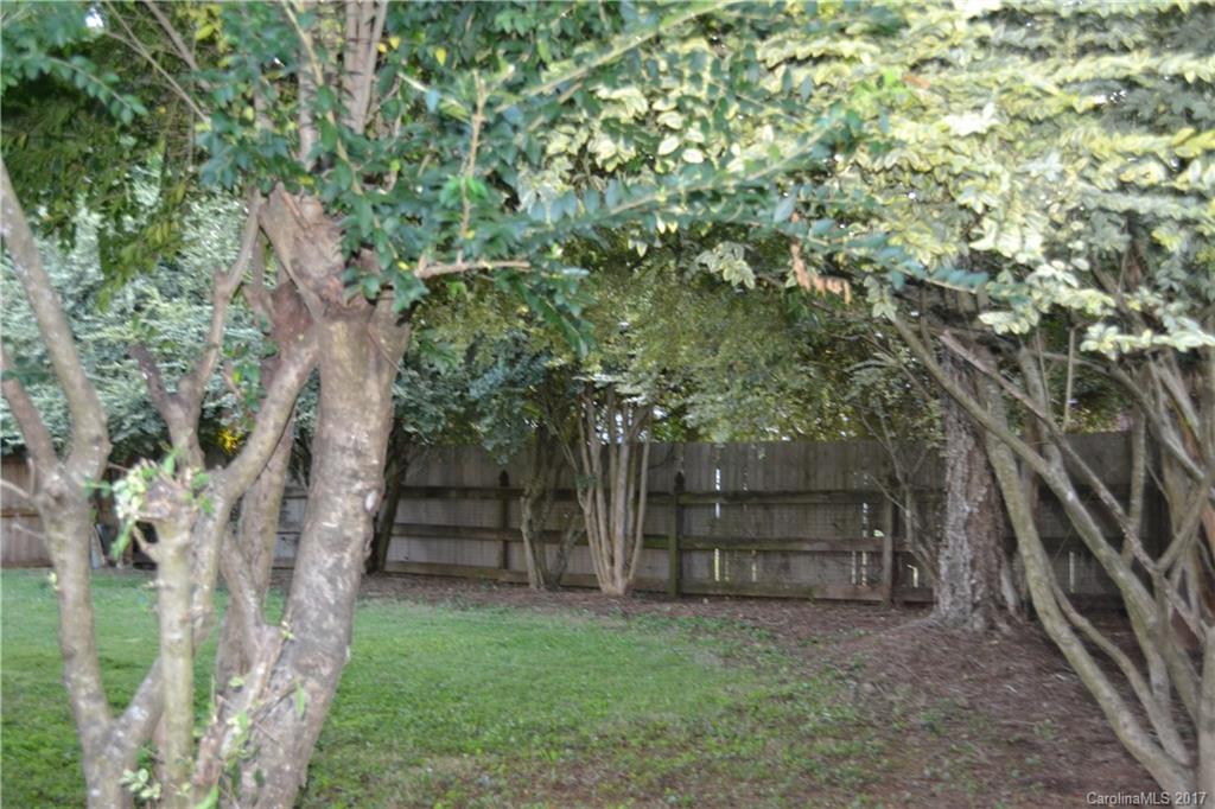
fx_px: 1215
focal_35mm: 36
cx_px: 608
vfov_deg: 36.8
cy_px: 404
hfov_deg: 53.1
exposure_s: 1/60
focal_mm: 24
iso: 1250
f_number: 4
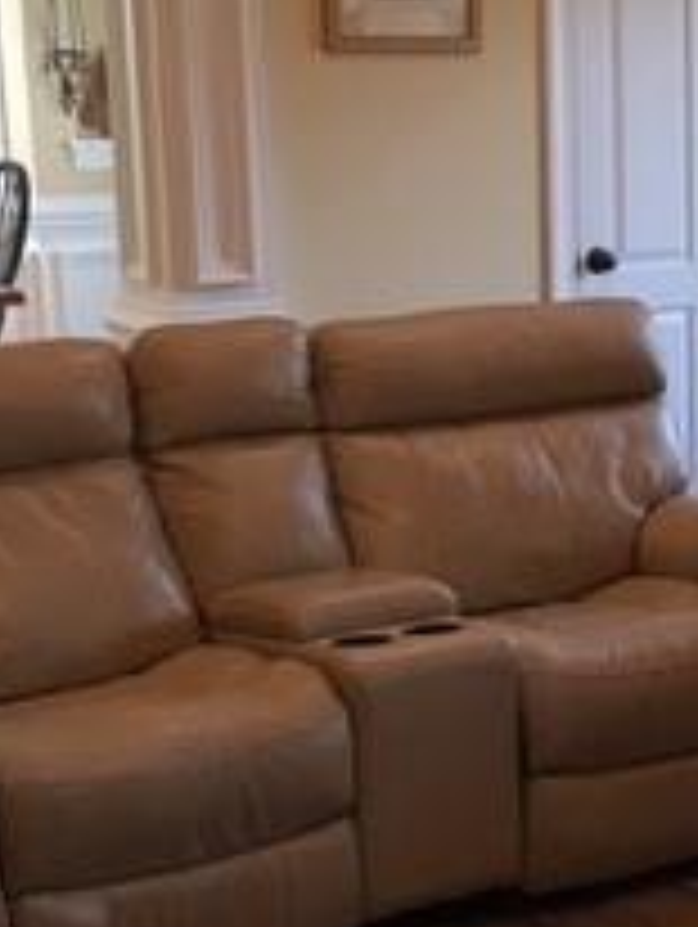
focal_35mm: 90
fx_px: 2415
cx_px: 775
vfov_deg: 21.7
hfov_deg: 16.0
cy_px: 567
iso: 32
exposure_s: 1/15
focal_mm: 4.15
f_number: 2.2
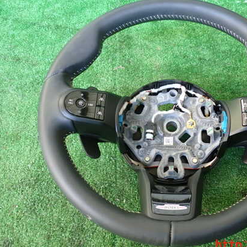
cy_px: 117
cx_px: 171
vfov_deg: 42.8
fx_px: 315
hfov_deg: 42.1
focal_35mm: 39
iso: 250
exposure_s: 1/30
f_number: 2.3
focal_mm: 5.4
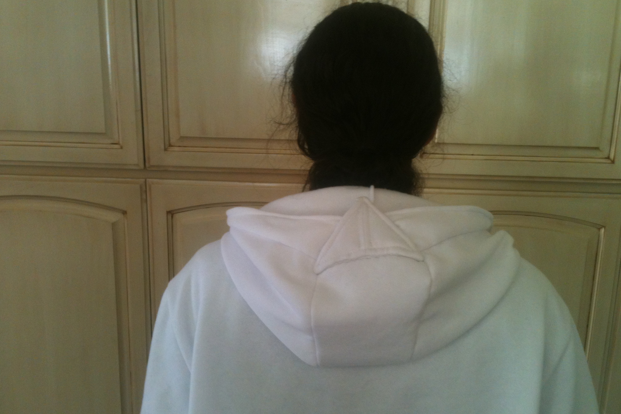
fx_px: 655
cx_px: 320
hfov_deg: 50.7
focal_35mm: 38
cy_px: 213
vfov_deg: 35.1
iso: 64
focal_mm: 3.85
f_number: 2.8
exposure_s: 1/17
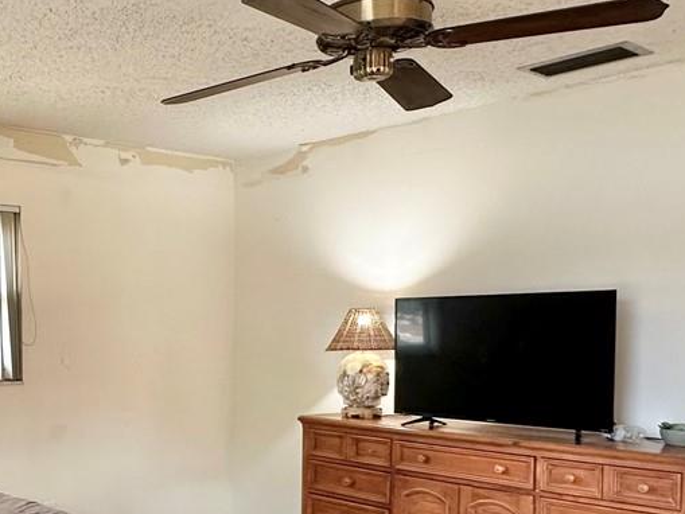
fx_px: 871
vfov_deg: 32.4
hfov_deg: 39.0
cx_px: 35
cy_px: 374
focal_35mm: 44
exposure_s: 1/60
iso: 200
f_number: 2.2
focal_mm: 2.22
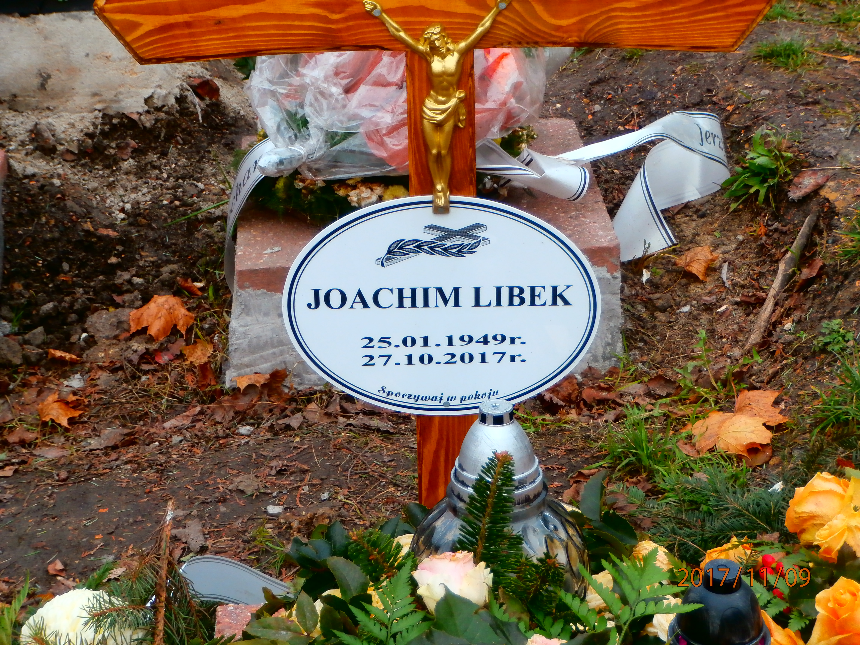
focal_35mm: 86
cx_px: 430
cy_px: 322
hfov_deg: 22.8
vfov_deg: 17.2
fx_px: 2137
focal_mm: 15.16
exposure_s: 1/100
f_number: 5
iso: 125
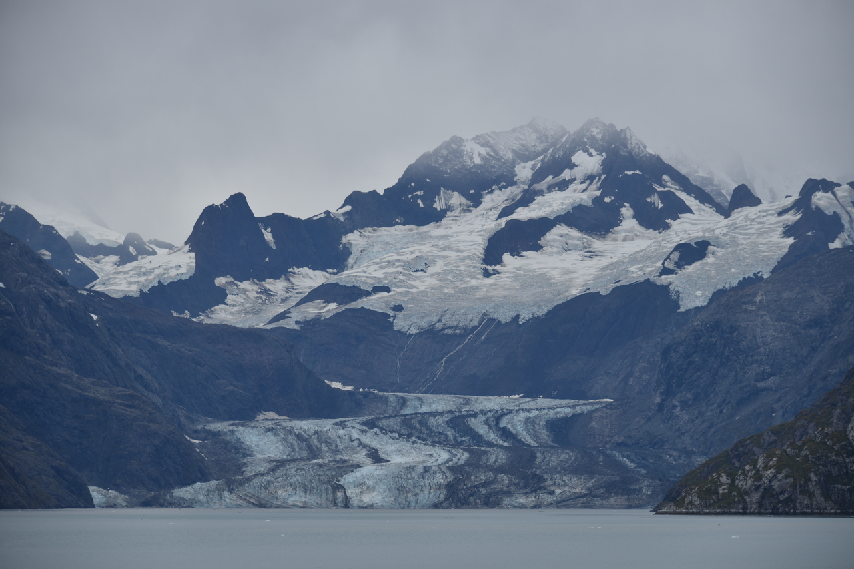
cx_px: 427
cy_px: 284
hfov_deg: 14.2
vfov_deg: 9.5
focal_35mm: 145
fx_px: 3440
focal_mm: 145
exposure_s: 1/320
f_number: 6.3
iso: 100
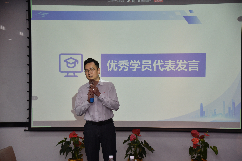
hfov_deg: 23.9
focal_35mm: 85
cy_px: 80
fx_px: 572
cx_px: 121
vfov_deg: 16.1
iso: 500
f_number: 5.6
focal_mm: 85
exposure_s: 1/125
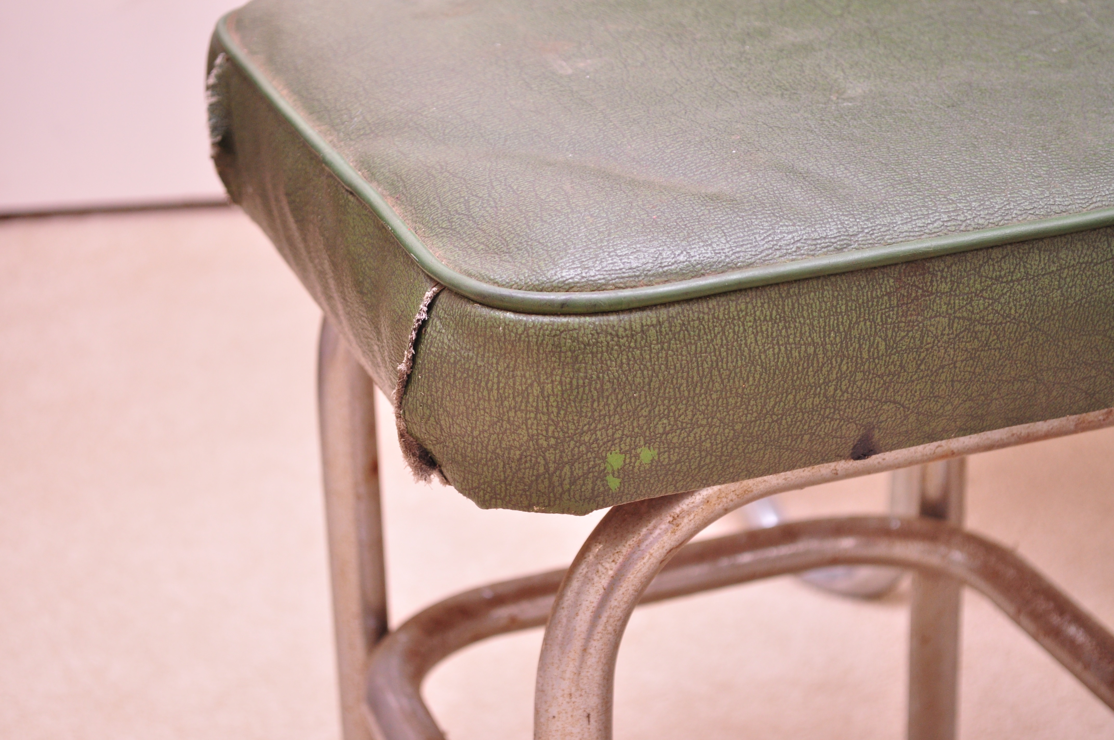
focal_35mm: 82
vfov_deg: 16.5
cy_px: 370
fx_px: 2550
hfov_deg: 24.6
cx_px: 557
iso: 640
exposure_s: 1/125
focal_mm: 55
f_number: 5.6
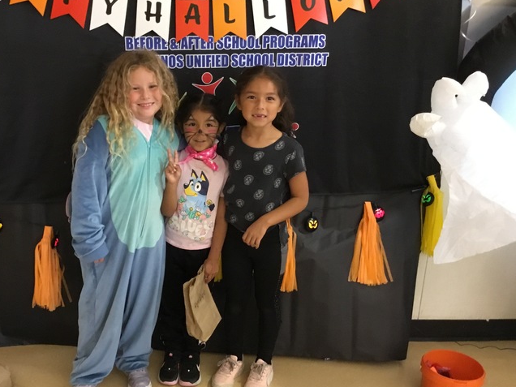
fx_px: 581
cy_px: 208
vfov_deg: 36.8
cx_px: 198
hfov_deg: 47.5
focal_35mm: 39
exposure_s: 1/20
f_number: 2.4
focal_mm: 3.3
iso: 200
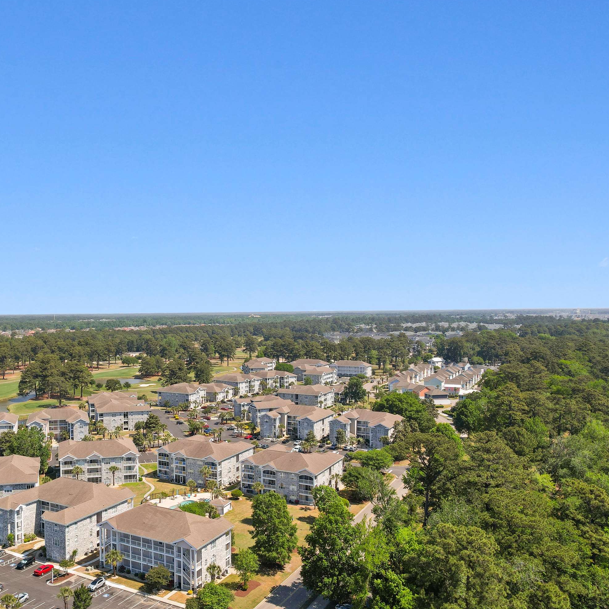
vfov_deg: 55.6
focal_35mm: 29
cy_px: 301
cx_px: 188
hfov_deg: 54.1
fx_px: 577
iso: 100
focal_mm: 8.38
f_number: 2.8
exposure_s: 1/320
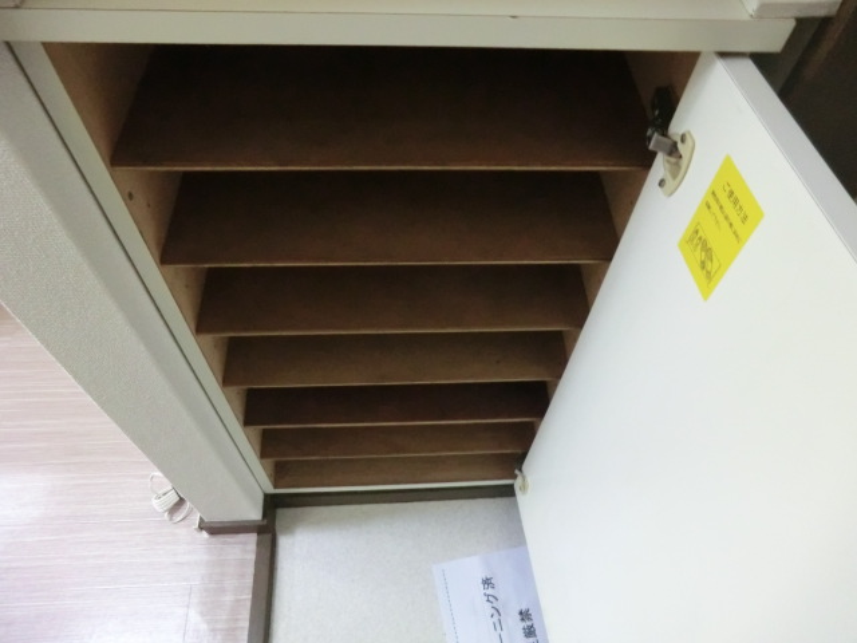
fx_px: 594
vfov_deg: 56.8
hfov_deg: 71.6
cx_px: 428
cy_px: 322
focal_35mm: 24
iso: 800
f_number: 3.2
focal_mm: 4.3
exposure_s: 1/13
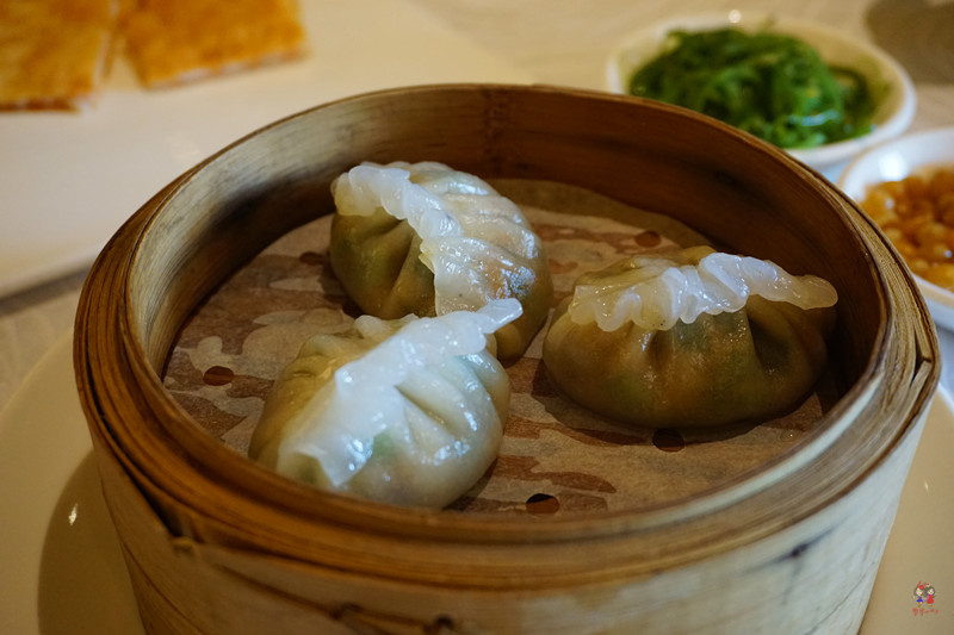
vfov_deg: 28.9
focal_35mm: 46
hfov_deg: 42.3
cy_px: 318
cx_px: 477
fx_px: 1232
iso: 1250
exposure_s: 1/60
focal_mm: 31
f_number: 5
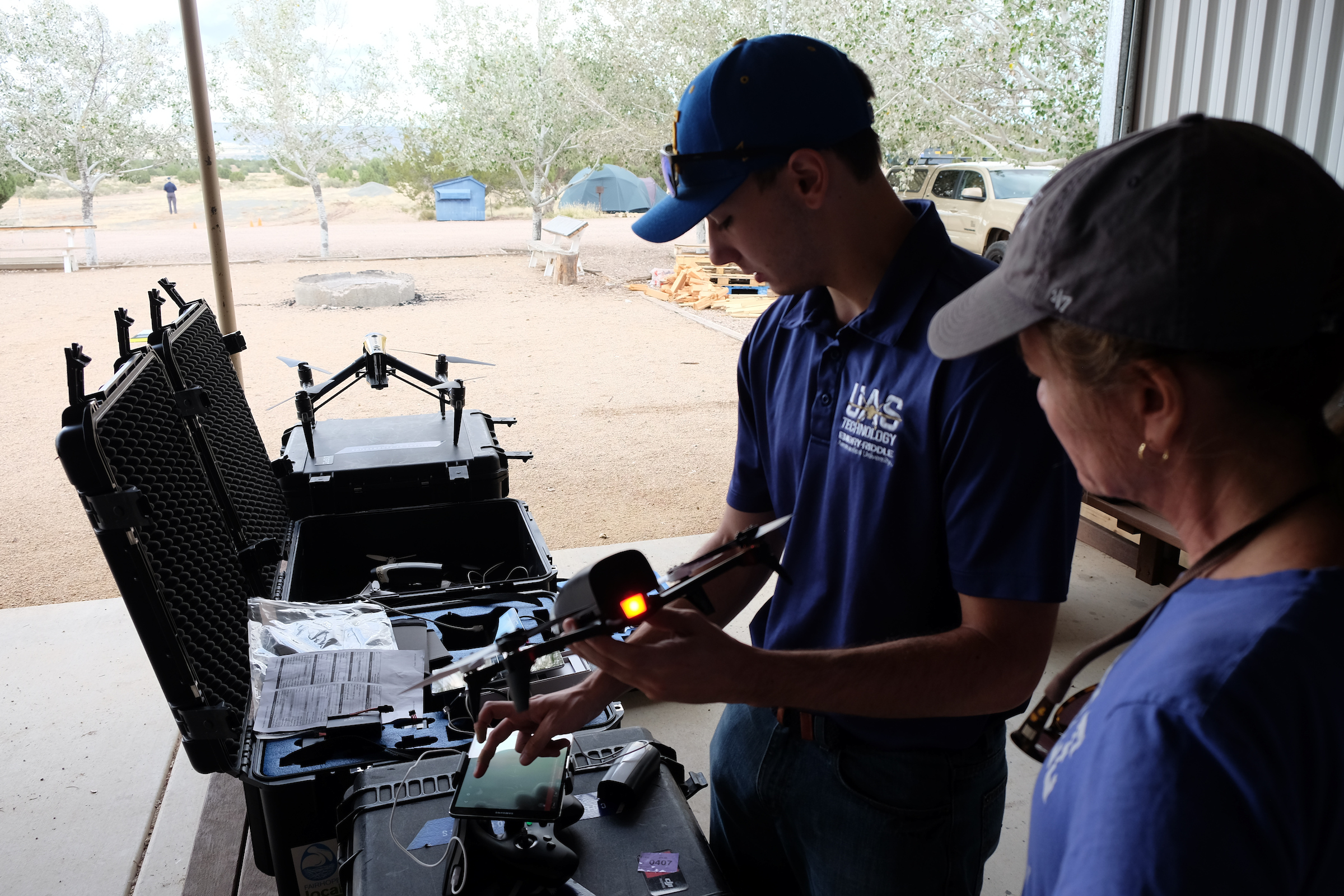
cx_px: 672
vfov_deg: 47.9
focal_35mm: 27
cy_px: 448
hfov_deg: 67.4
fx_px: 1008
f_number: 4.5
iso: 400
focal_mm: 18
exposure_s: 1/140
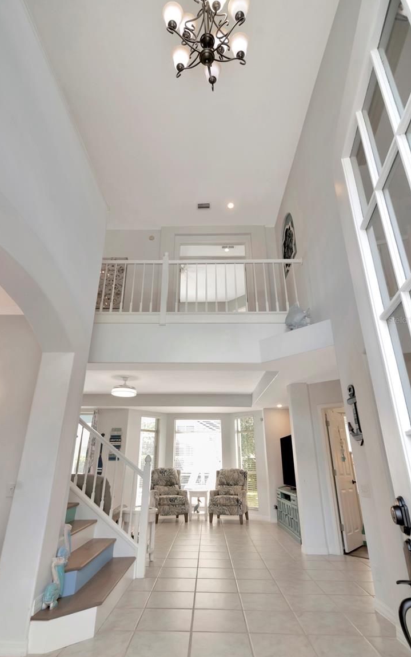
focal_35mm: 18
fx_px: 314
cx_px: 198
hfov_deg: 66.3
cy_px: 320
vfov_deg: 92.6
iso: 640
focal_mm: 11
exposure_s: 1/25
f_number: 10
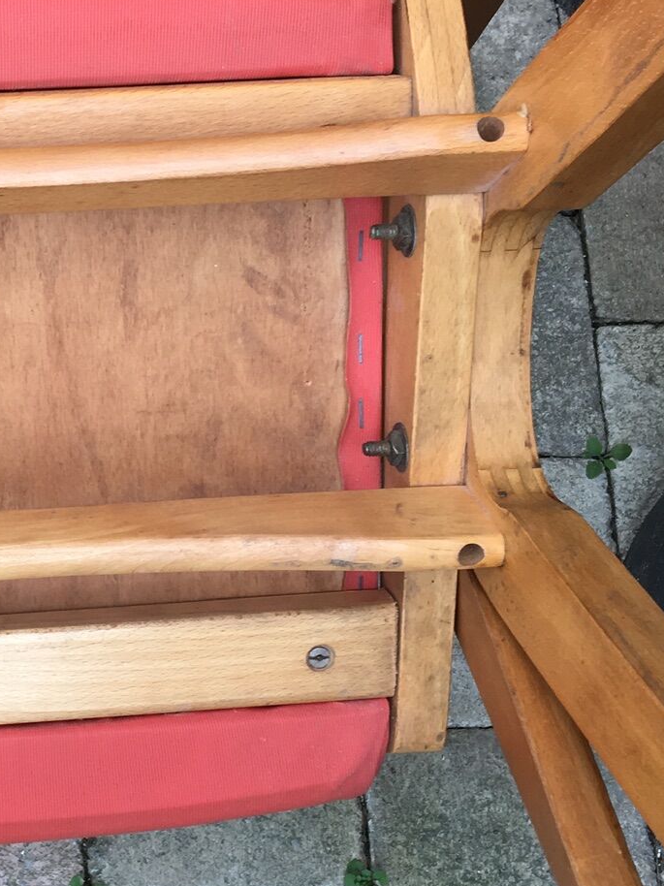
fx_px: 1663
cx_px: 5
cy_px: 396
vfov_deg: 29.8
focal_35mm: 65
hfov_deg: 21.8
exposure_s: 1/50
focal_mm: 4.15
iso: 32
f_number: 2.2
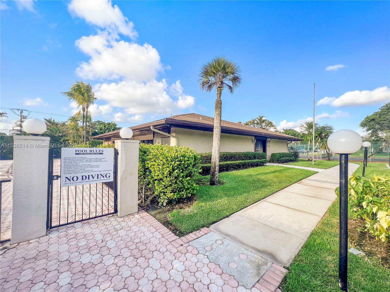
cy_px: 146
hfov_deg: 106.2
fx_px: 146
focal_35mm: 13
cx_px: 195
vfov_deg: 89.9
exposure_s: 1/645
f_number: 1.8
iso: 32
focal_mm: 1.57
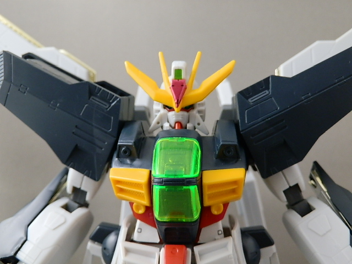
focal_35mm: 34
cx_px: 176
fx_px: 346
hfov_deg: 54.0
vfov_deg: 41.8
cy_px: 132
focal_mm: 6.17
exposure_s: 1/8
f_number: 3.5
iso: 200
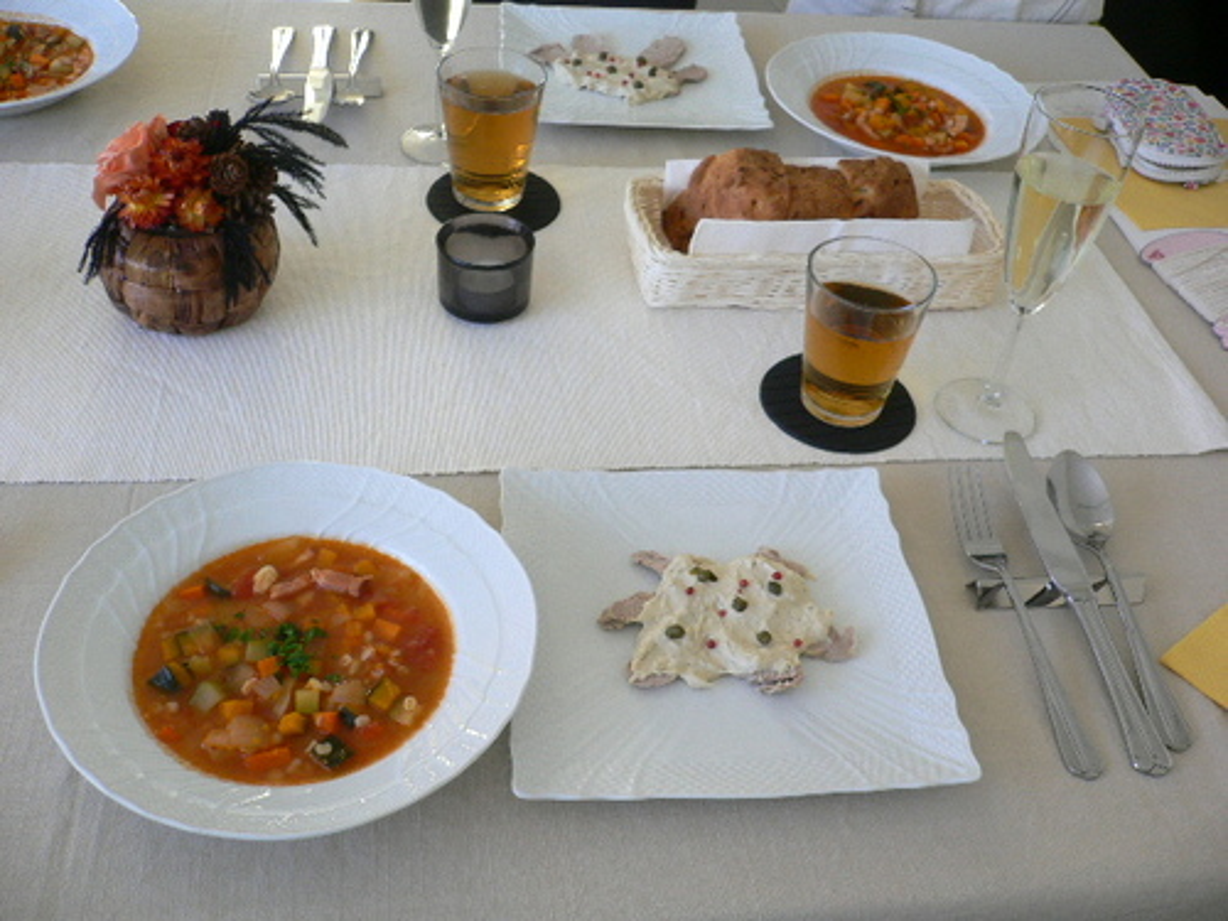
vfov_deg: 40.7
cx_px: 614
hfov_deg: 52.6
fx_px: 1242
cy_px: 460
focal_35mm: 35
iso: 100
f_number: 2.8
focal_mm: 5.8
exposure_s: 1/40
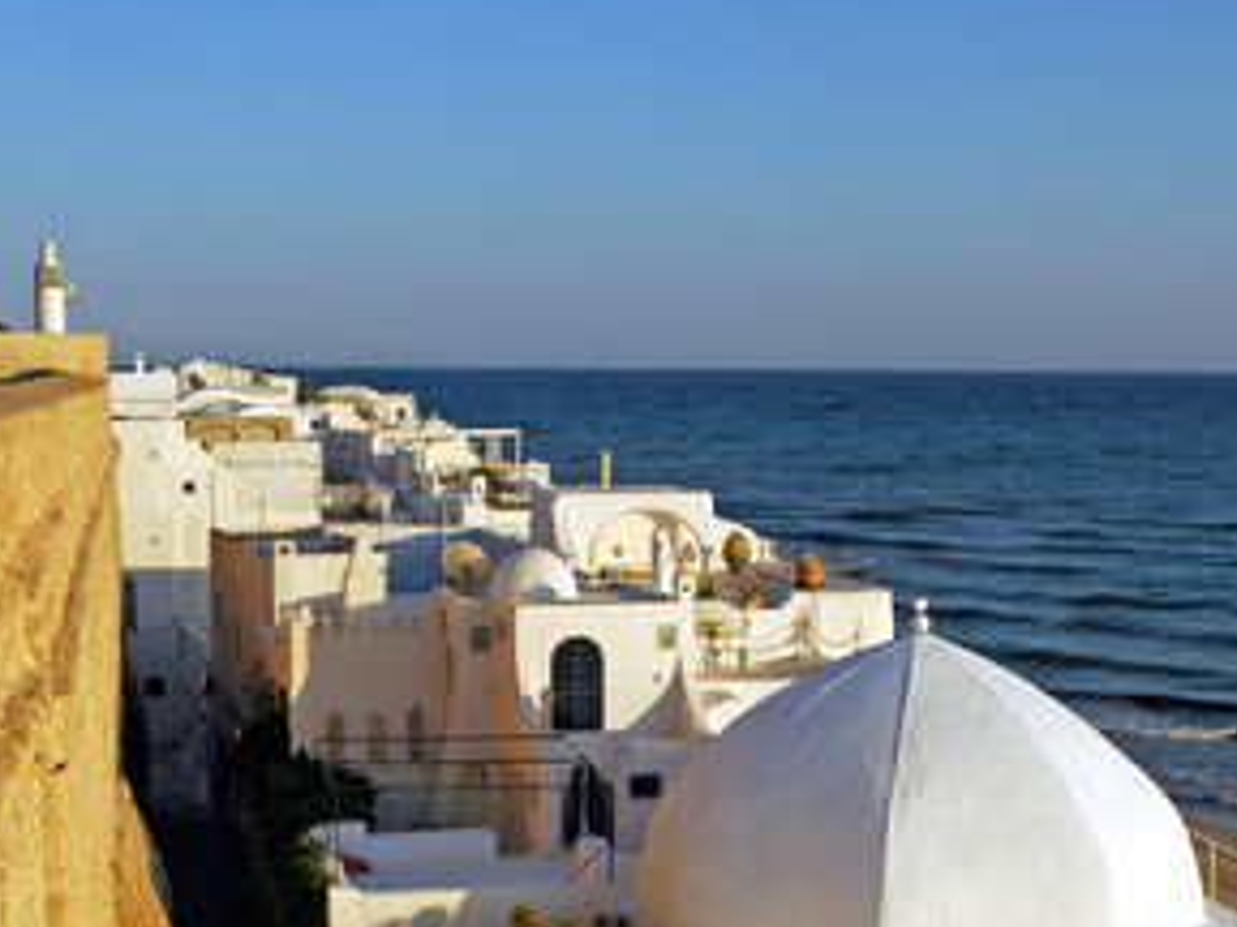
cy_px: 541
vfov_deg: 24.8
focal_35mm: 59
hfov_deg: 32.7
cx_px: 629
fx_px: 2108
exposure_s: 1/400
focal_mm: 28
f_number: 10
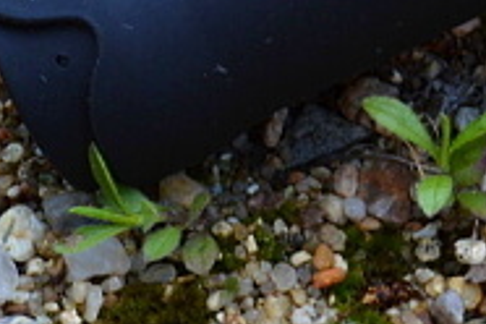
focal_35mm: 288
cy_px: -195
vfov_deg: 4.7
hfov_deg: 7.2
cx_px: 342
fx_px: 3884
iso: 100
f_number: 20
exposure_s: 1/5
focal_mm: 55
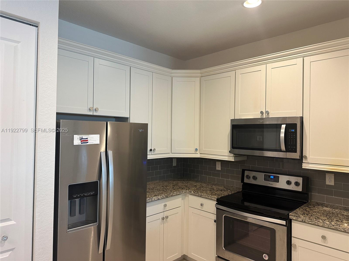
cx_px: 174
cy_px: 130
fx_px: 242
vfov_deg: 56.8
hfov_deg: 71.6
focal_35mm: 24
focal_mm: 6.86
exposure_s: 1/67
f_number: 1.78
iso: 200
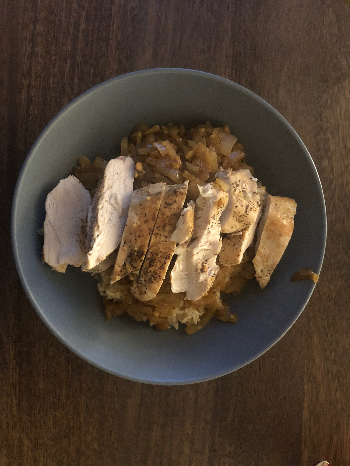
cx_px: 175
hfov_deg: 49.7
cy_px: 233
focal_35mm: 28
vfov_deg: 63.4
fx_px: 377
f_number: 1.8
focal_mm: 4
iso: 200
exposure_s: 1/4
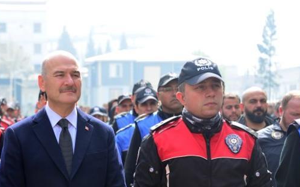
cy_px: 150
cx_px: 79
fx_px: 899
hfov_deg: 18.8
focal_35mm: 110
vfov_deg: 11.8
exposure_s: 1/160
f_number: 5
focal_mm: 70
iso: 100
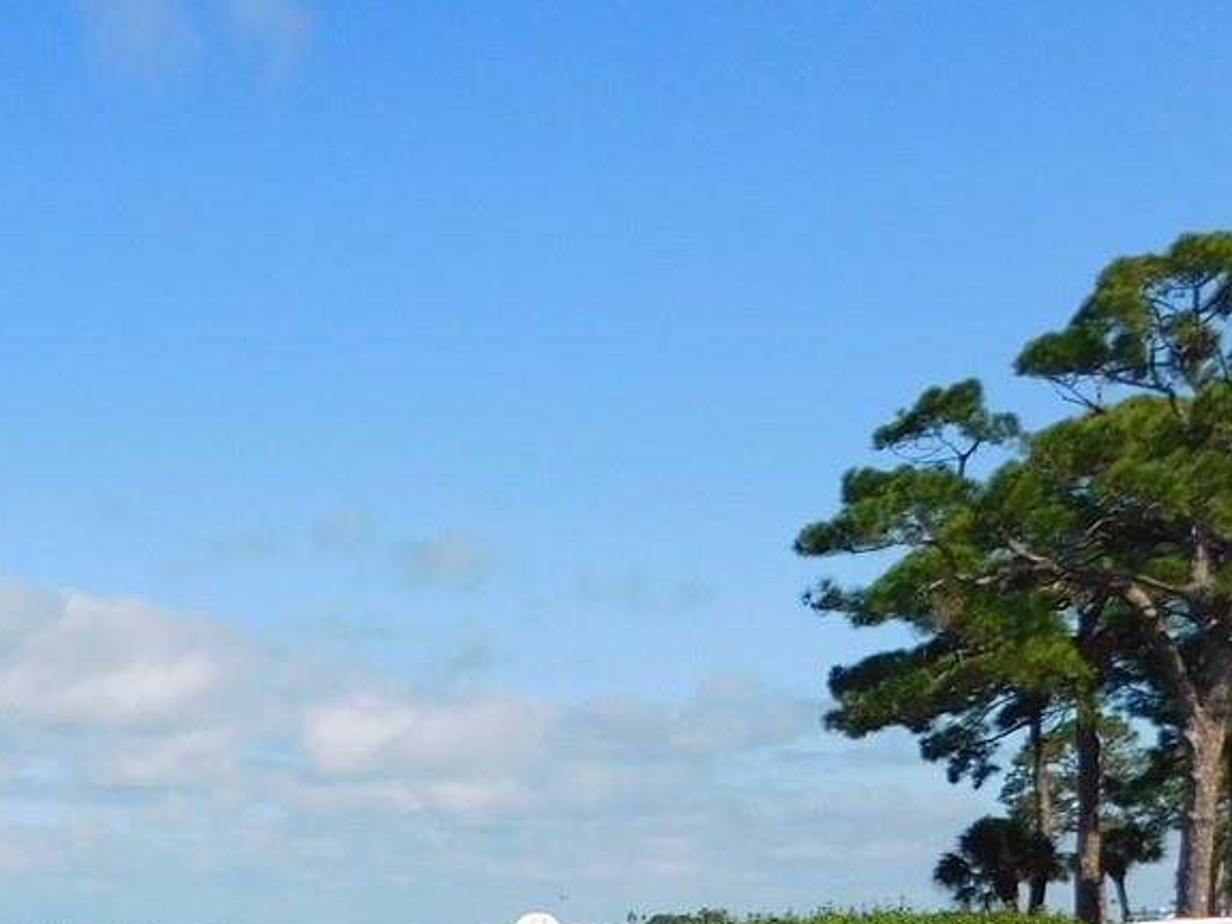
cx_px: -114
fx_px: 2277
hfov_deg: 27.7
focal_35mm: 64
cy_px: 1074
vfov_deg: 21.5
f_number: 6
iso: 125
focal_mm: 4
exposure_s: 1/640
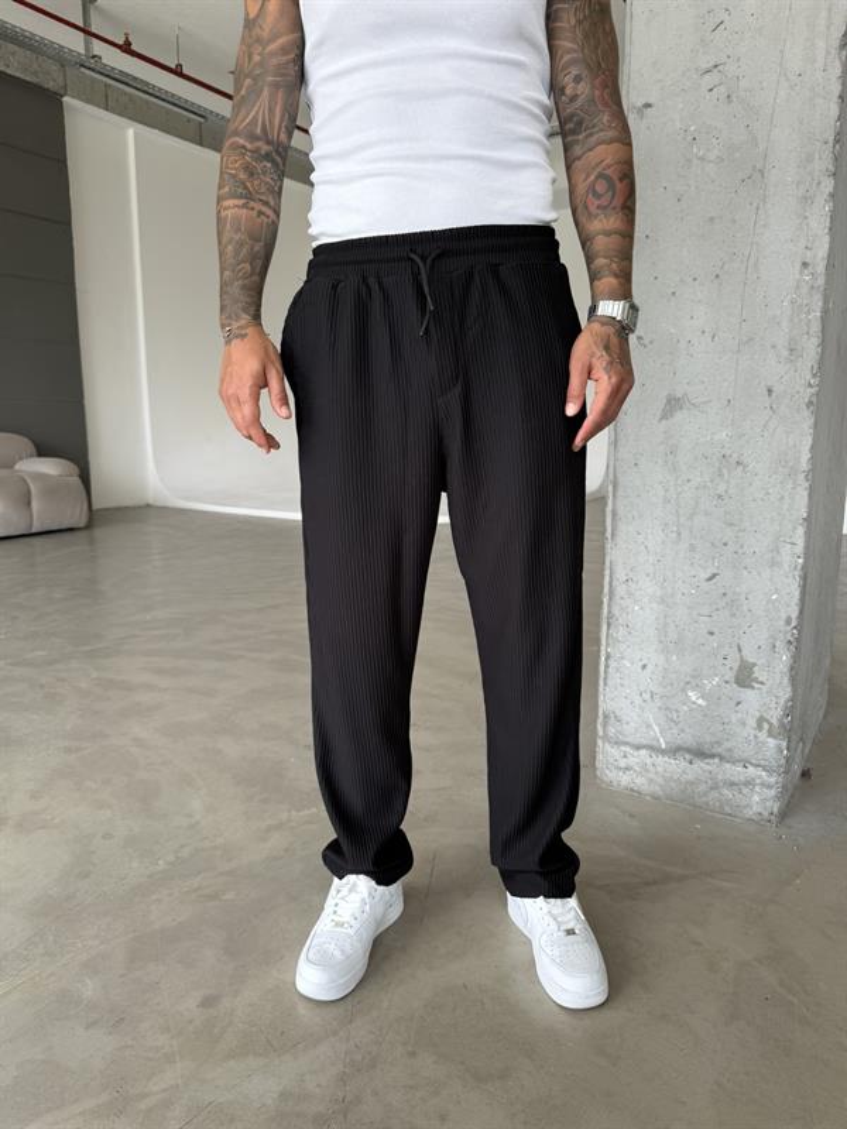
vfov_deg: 71.6
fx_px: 783
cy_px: 564
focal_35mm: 24
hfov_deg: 56.8
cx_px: 424
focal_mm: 6.76
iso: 80
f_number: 1.78
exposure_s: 1/299
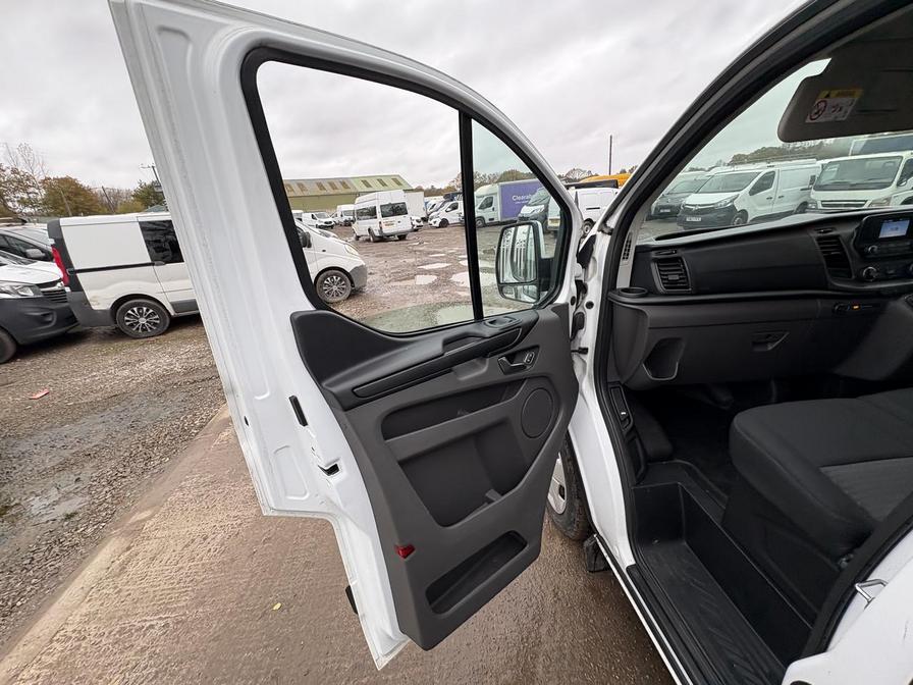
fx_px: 369
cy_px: 342
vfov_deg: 85.7
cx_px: 456
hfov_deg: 102.1
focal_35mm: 14
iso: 50
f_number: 2.2
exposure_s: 1/99
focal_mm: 2.22
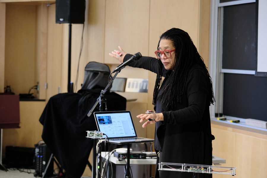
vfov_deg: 11.4
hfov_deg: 17.1
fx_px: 890
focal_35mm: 120
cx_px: 134
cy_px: 89
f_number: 4
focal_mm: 80
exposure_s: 1/56
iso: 1250
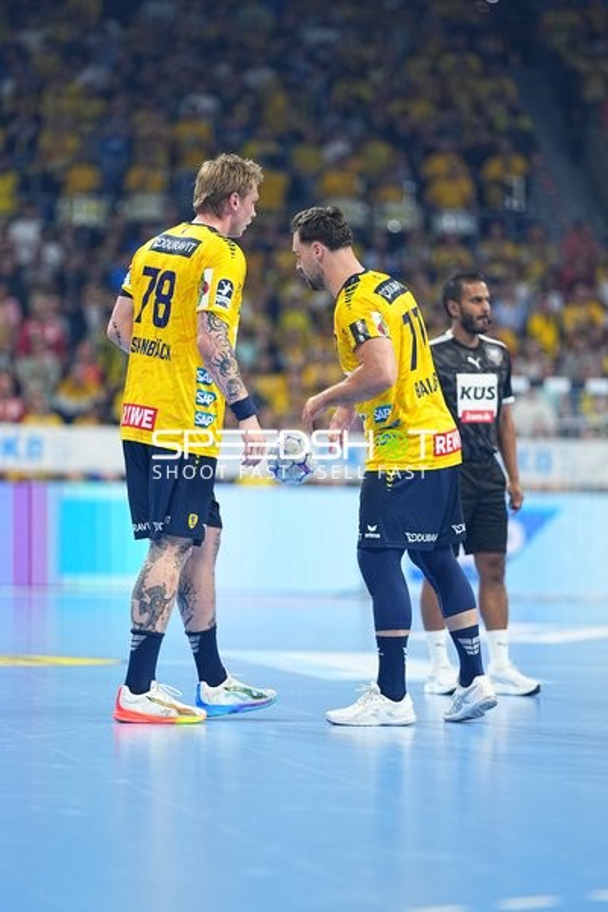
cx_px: 304
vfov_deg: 15.2
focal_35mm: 135
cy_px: 456
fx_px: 3420
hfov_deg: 10.2
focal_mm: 135
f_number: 1.8
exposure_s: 1/1600
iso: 1000
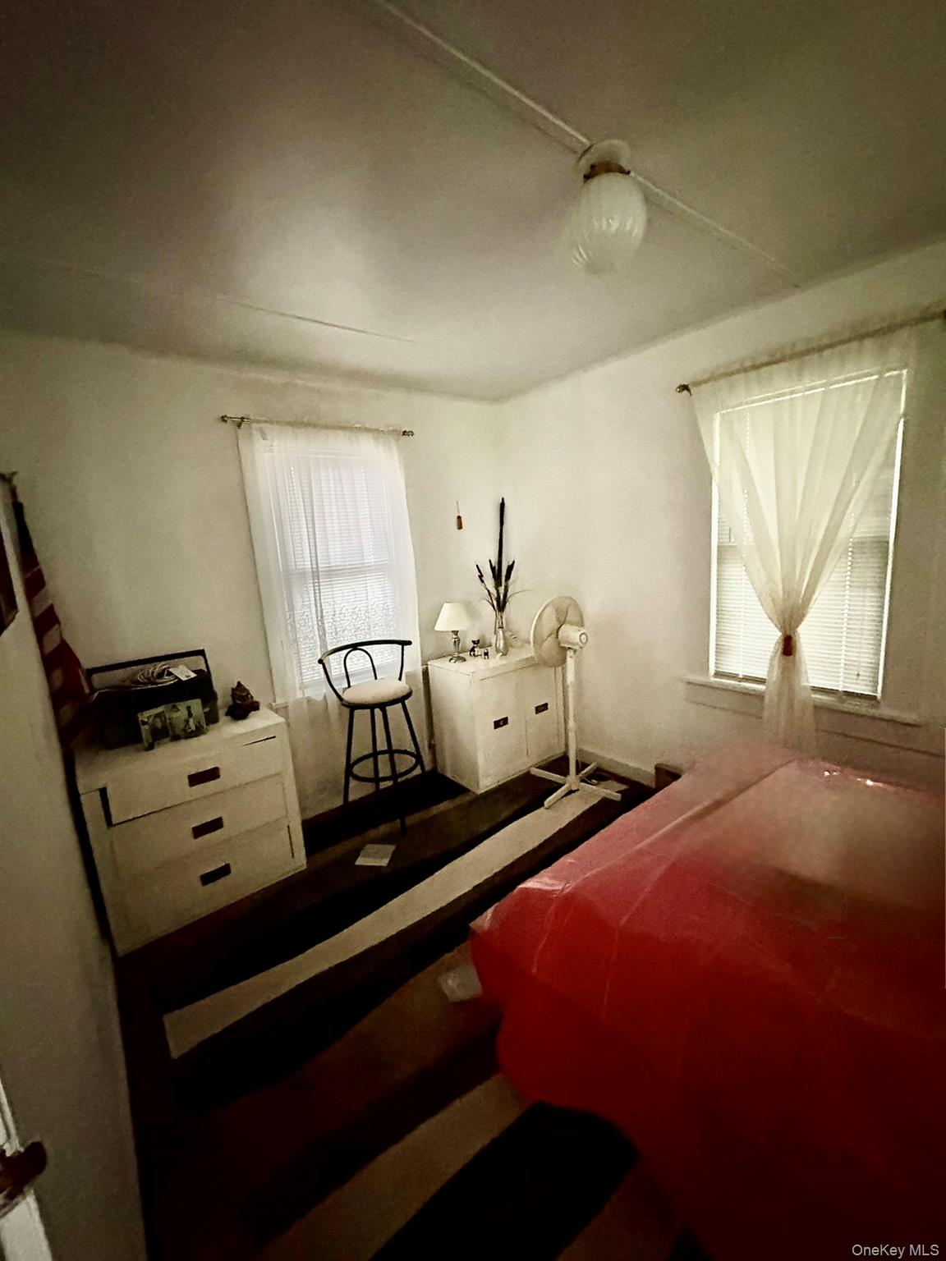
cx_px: 473
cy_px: 630
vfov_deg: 102.1
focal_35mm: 14
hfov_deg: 85.7
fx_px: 510
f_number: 2.2
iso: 1250
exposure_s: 1/30
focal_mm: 2.22
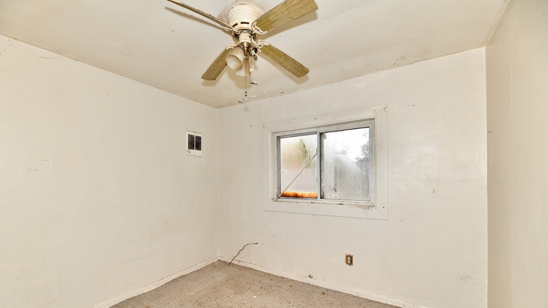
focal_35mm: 15
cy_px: 184
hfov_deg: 103.0
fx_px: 218
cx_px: 270
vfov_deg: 69.9
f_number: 7.1
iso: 800
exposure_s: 1/60
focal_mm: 14
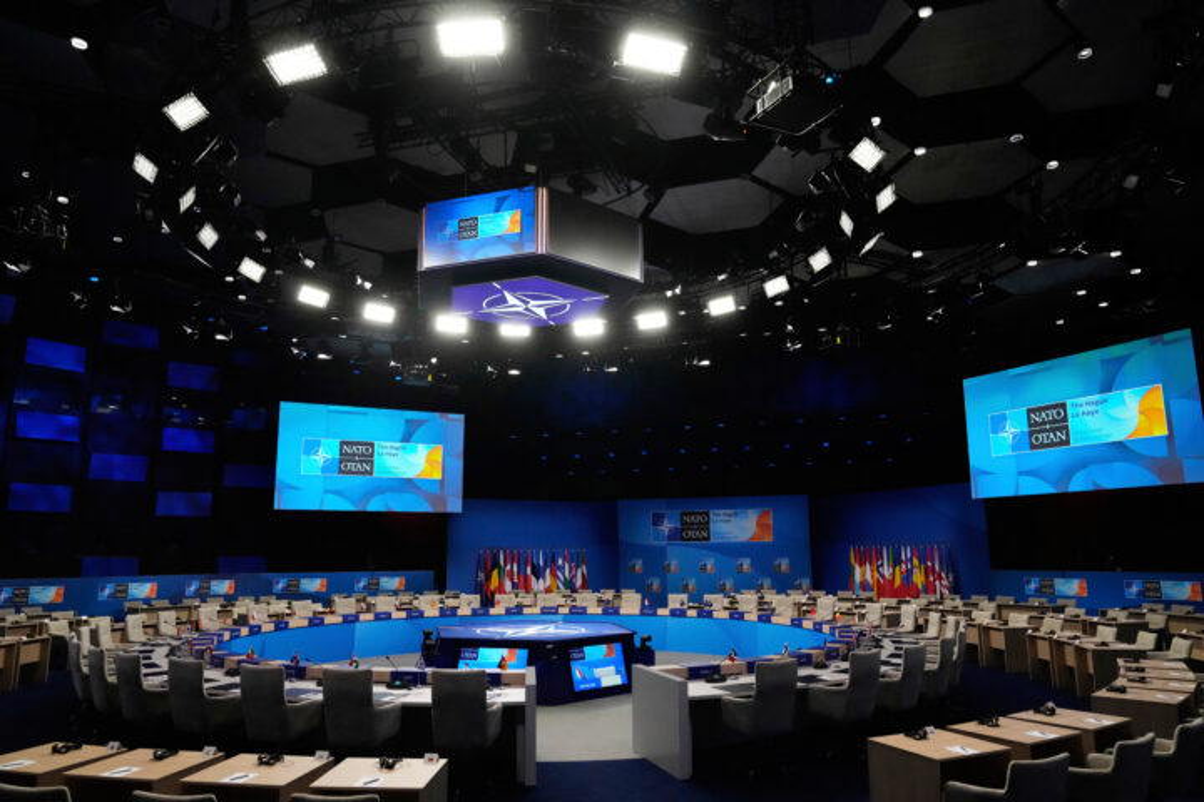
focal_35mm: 24
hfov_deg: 73.7
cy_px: 401
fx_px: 803
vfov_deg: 53.1
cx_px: 602
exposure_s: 1/640
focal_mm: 24
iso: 8000
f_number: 4
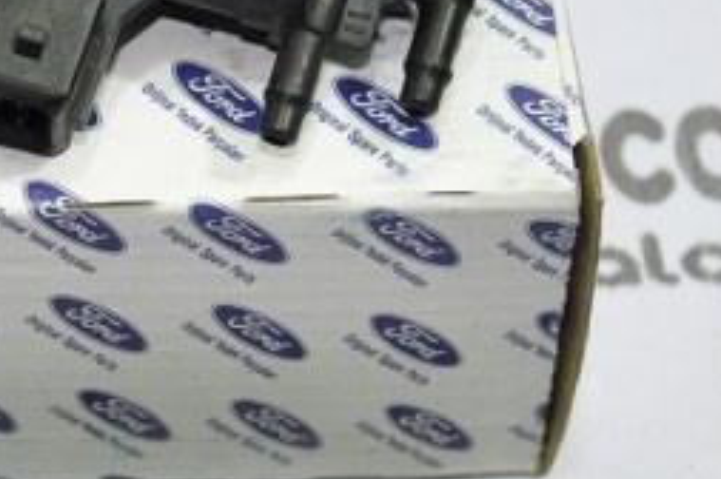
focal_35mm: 160
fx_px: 3200
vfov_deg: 8.5
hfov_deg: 12.8
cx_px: 125
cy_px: -6
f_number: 4.5
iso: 200
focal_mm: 30
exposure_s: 1/30
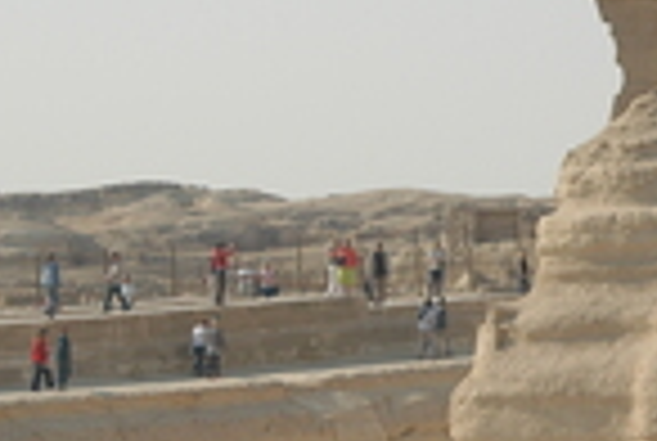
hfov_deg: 9.0
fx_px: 4115
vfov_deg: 6.1
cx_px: 742
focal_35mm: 225
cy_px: 207
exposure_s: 1/500
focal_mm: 50
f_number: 11
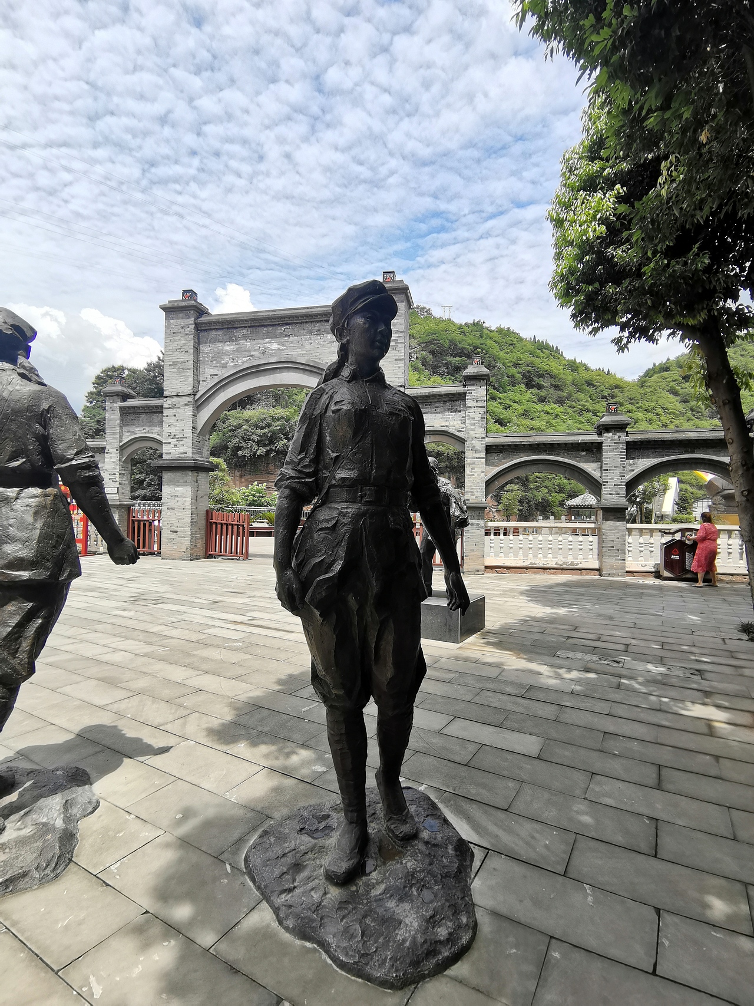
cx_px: 377
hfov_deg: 74.7
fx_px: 494
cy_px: 503
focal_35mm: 17
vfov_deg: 91.0
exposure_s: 1/688
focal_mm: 2.26
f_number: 2.2
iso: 50
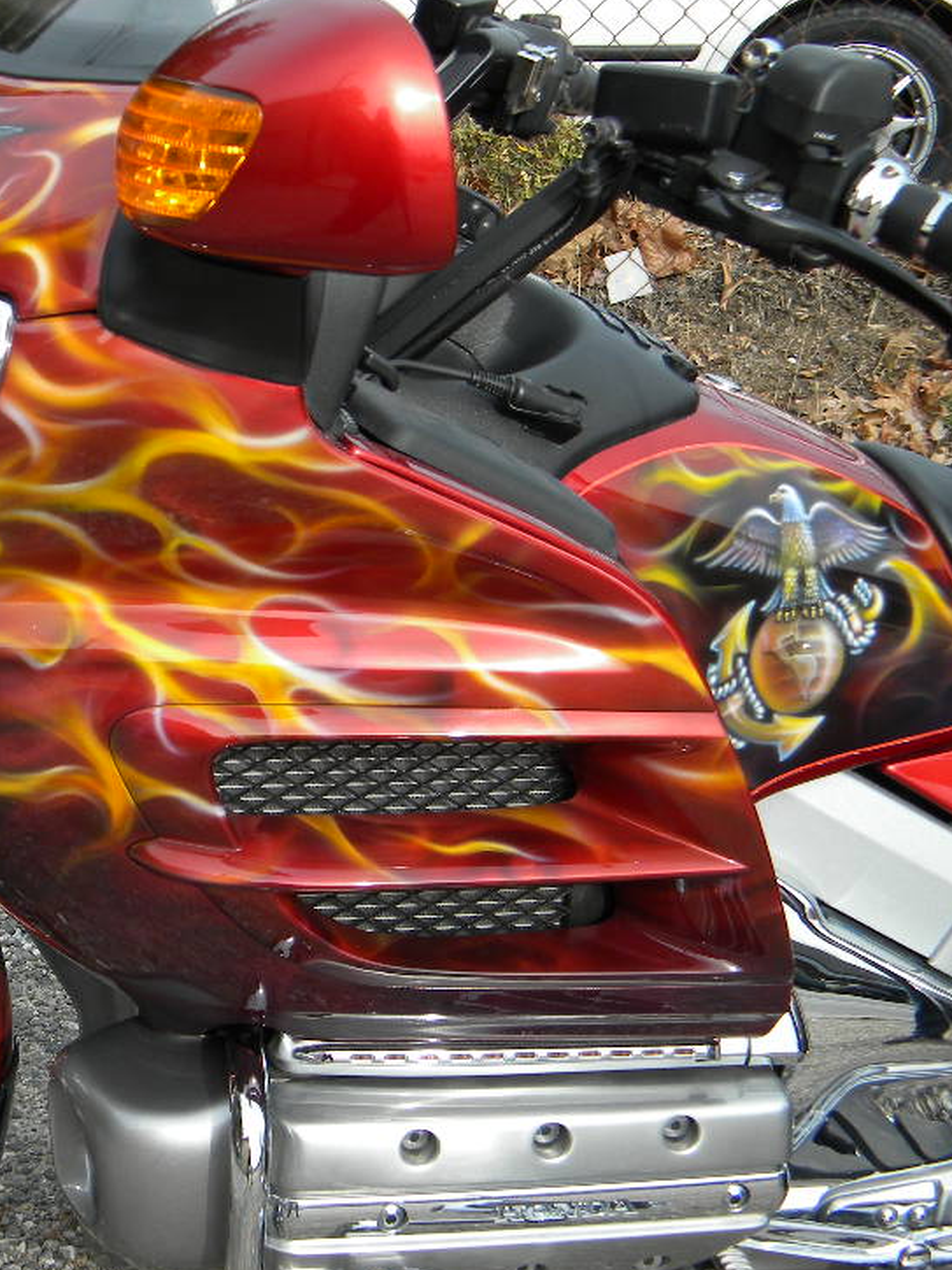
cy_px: 635
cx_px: 96
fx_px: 2127
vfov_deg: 33.2
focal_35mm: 58
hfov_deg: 24.5
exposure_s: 1/320
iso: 80
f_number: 3.8
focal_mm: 7.3
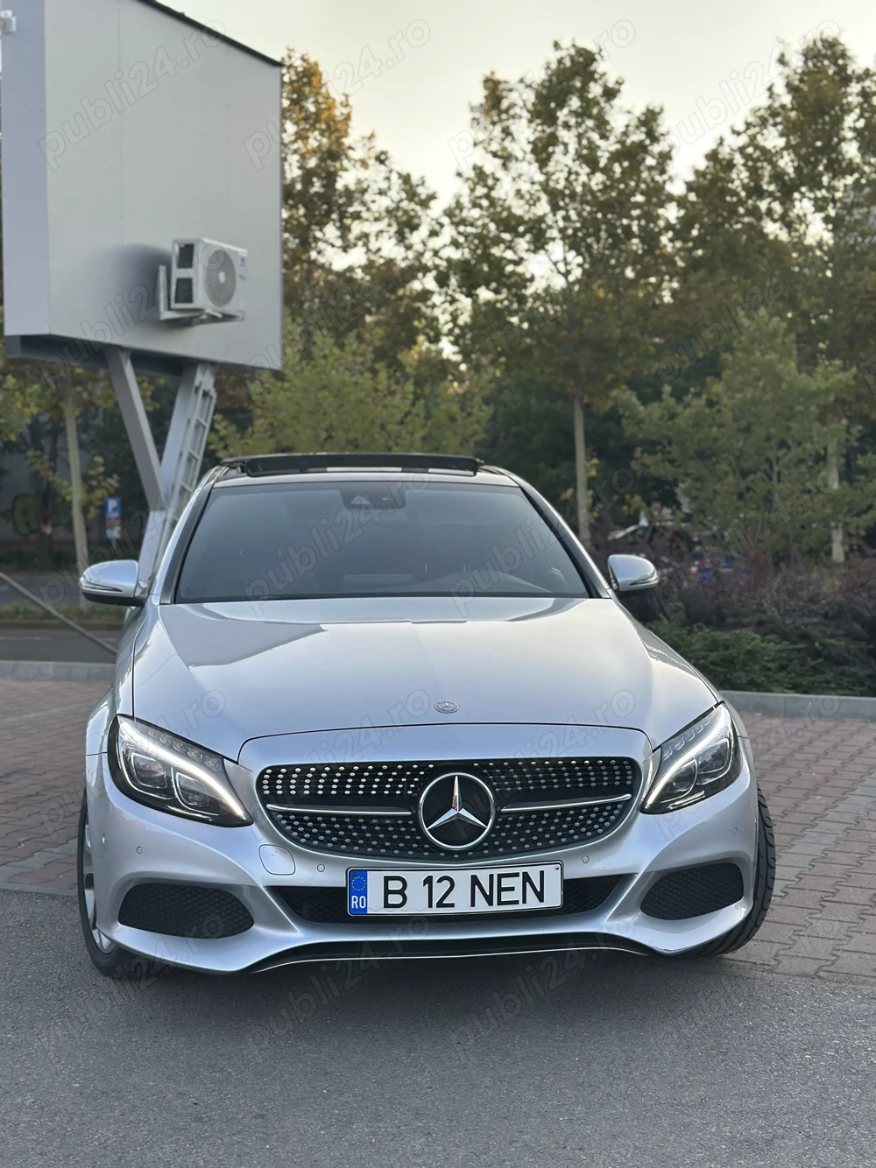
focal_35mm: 48
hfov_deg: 30.3
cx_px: 438
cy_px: 584
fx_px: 1620
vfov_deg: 39.7
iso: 100
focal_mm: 6.86
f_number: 1.78
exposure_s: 1/751
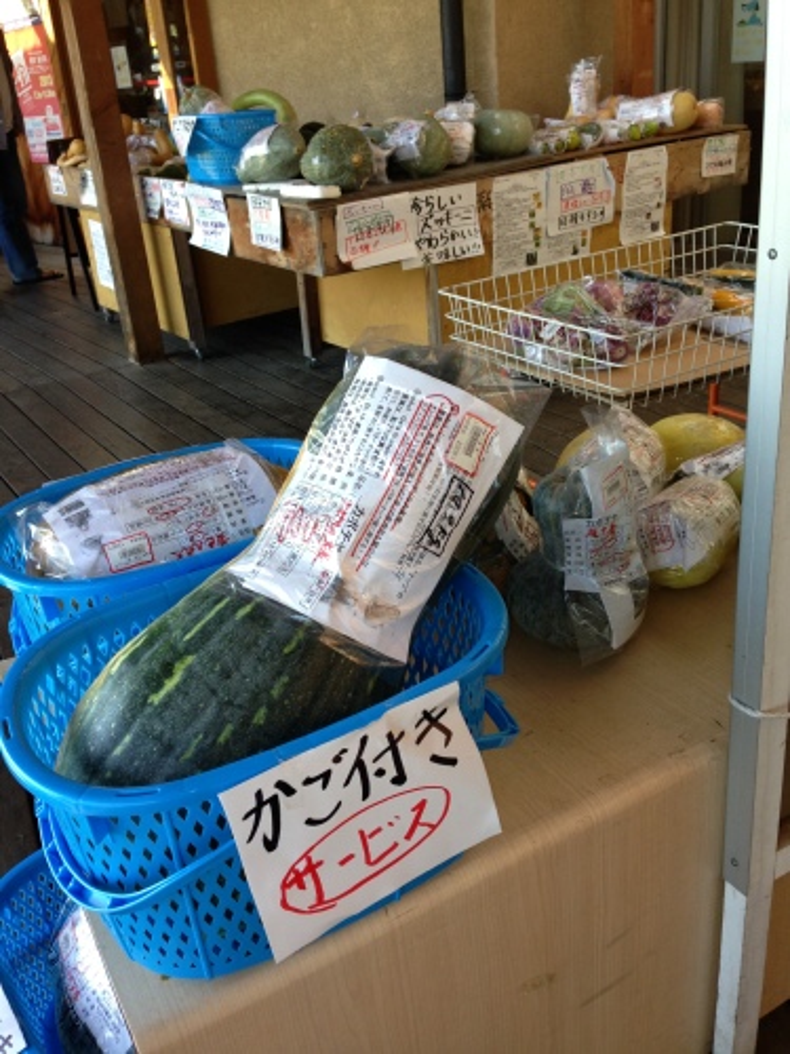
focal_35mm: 33
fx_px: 1004
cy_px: 527
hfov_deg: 42.9
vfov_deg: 55.4
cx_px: 395
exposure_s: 1/183
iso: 64
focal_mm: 4.13
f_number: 2.4
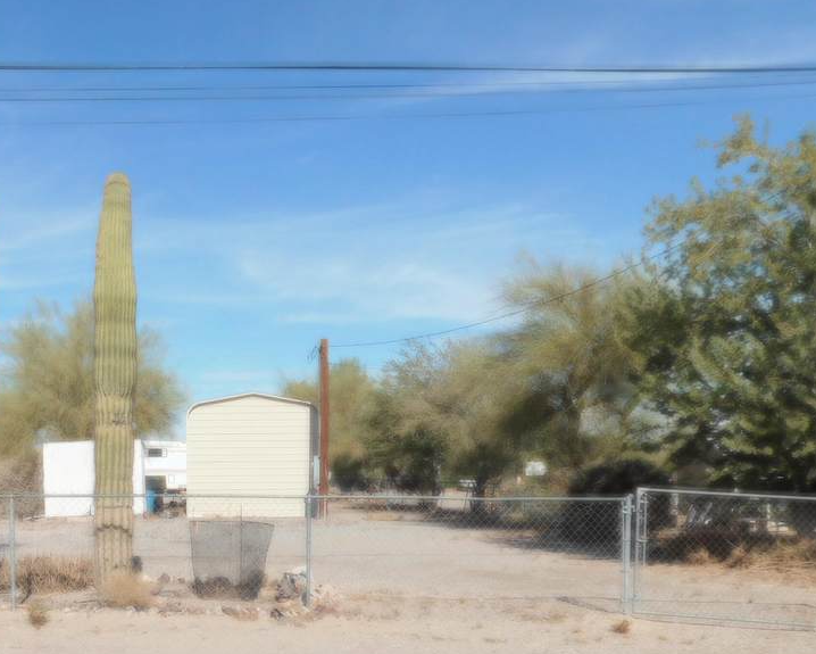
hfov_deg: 44.0
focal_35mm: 40
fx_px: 966
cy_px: 466
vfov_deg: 36.7
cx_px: 186
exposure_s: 1/800
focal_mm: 4
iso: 125
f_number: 6
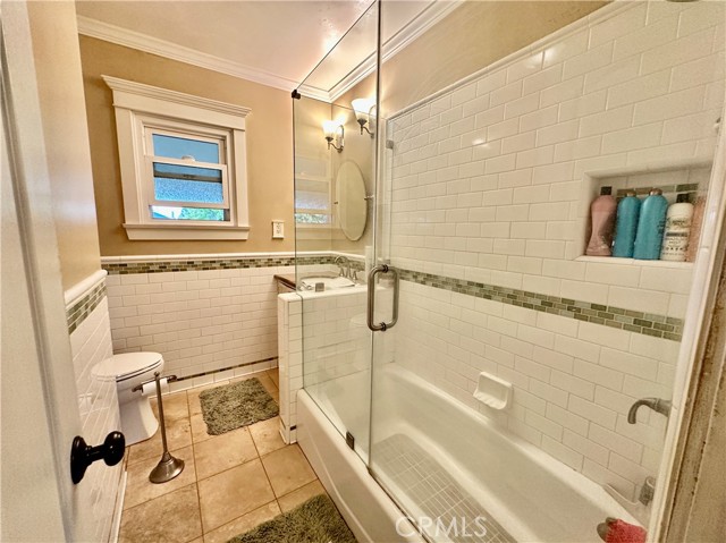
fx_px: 293
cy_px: 272
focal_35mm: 14
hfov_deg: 102.1
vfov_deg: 85.6
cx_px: 363
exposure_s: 1/120
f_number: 2.2
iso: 320
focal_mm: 2.22
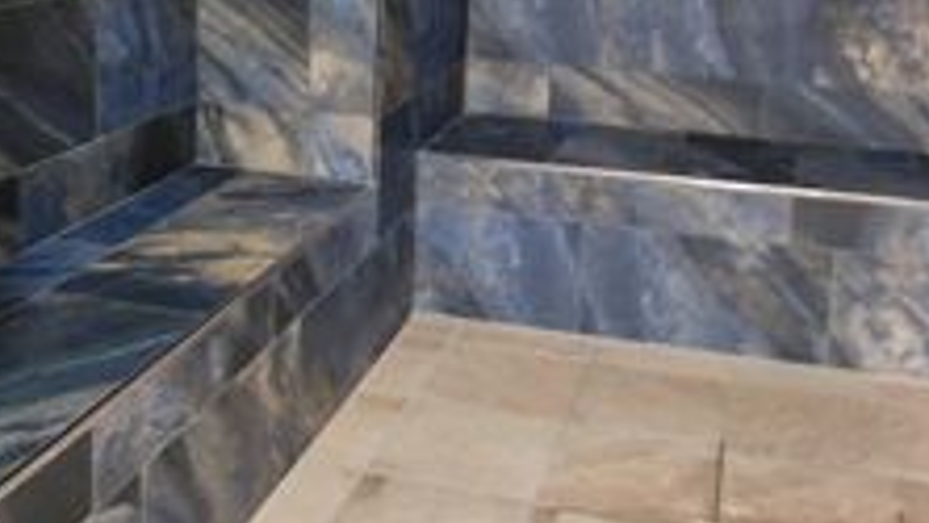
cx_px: 471
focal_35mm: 45
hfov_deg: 45.5
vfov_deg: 26.0
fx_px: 1109
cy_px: 96
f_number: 2.2
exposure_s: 1/25
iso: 800
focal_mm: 2.2
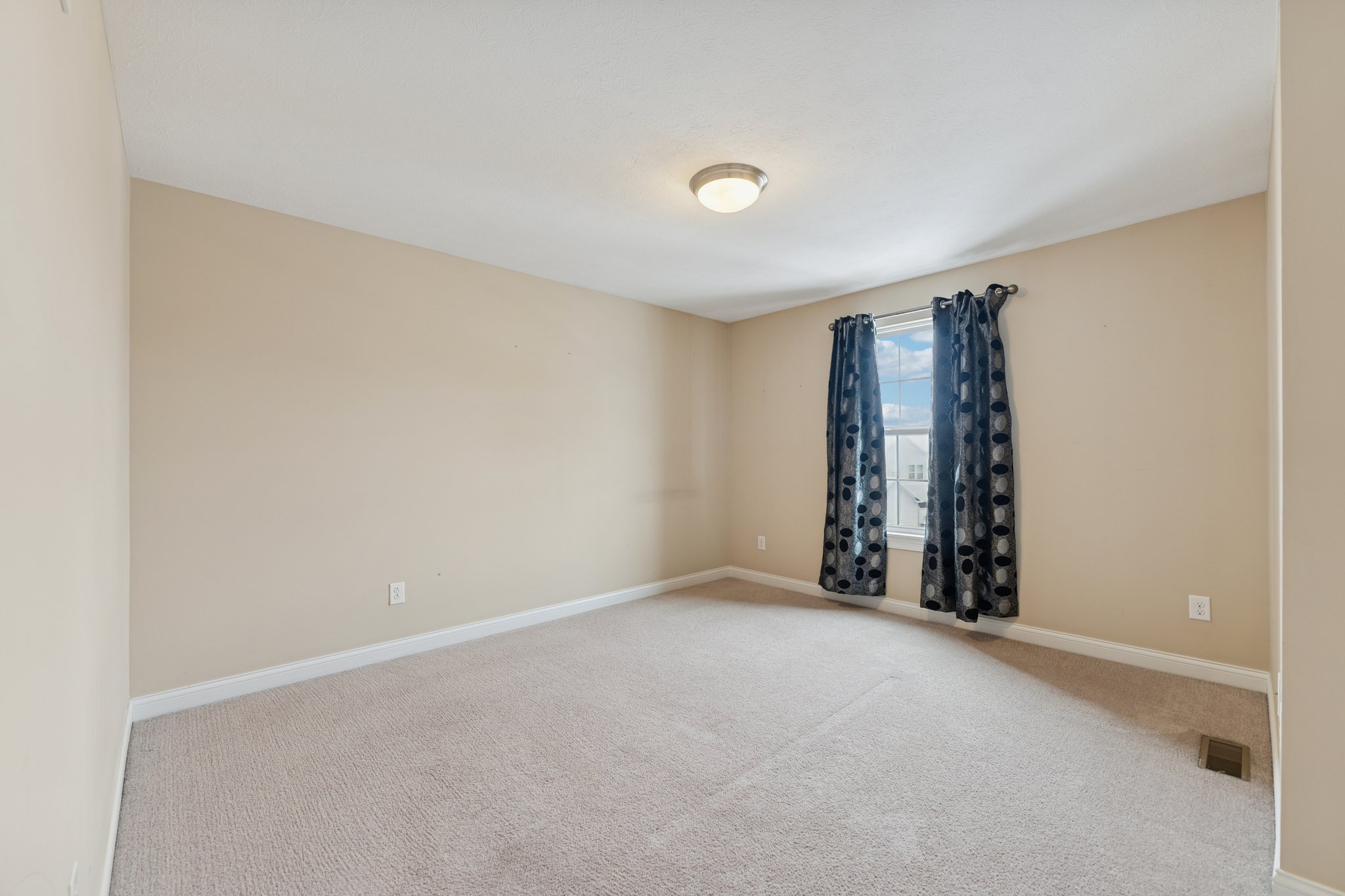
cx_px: 672
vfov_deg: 81.2
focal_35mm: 14
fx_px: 523
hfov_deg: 104.3
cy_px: 448
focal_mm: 14
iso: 250
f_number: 3.5
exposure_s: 1/30
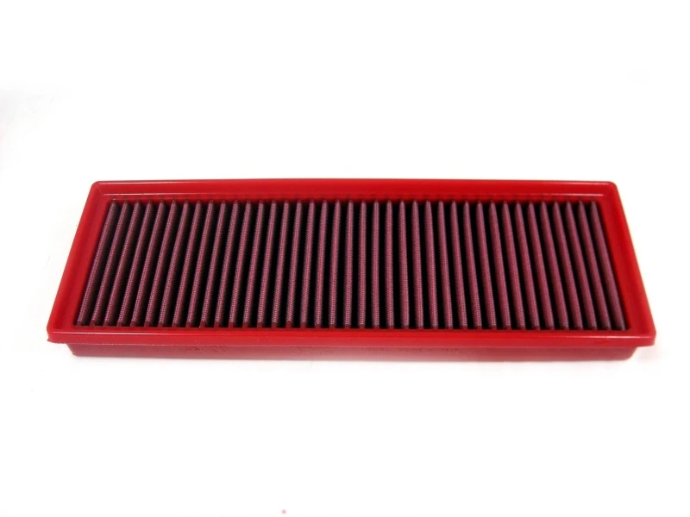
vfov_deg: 40.7
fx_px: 698
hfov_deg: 52.6
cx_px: 345
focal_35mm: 35
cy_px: 258
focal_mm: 5.7
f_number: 2.8
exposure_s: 1/59.7
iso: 124
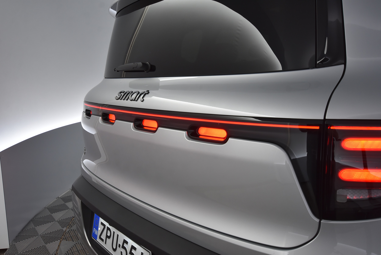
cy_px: 128
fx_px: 318
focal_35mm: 30
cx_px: 190
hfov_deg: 61.9
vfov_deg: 43.7
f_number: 5.6
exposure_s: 1/60
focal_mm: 20
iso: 800
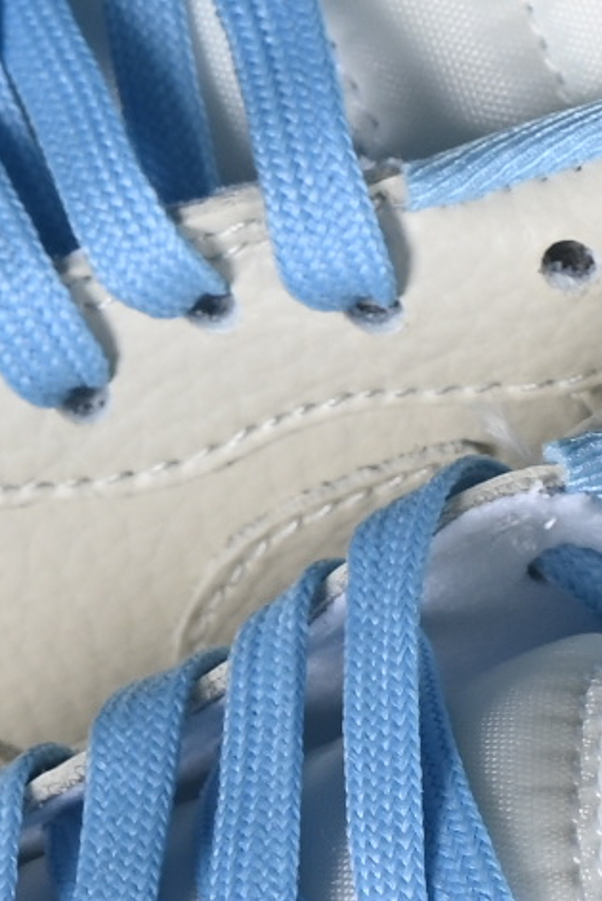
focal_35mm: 442
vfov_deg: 4.7
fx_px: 11078
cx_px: 258
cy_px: 977
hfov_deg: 3.1
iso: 160
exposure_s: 1/80
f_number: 7.1
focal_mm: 50
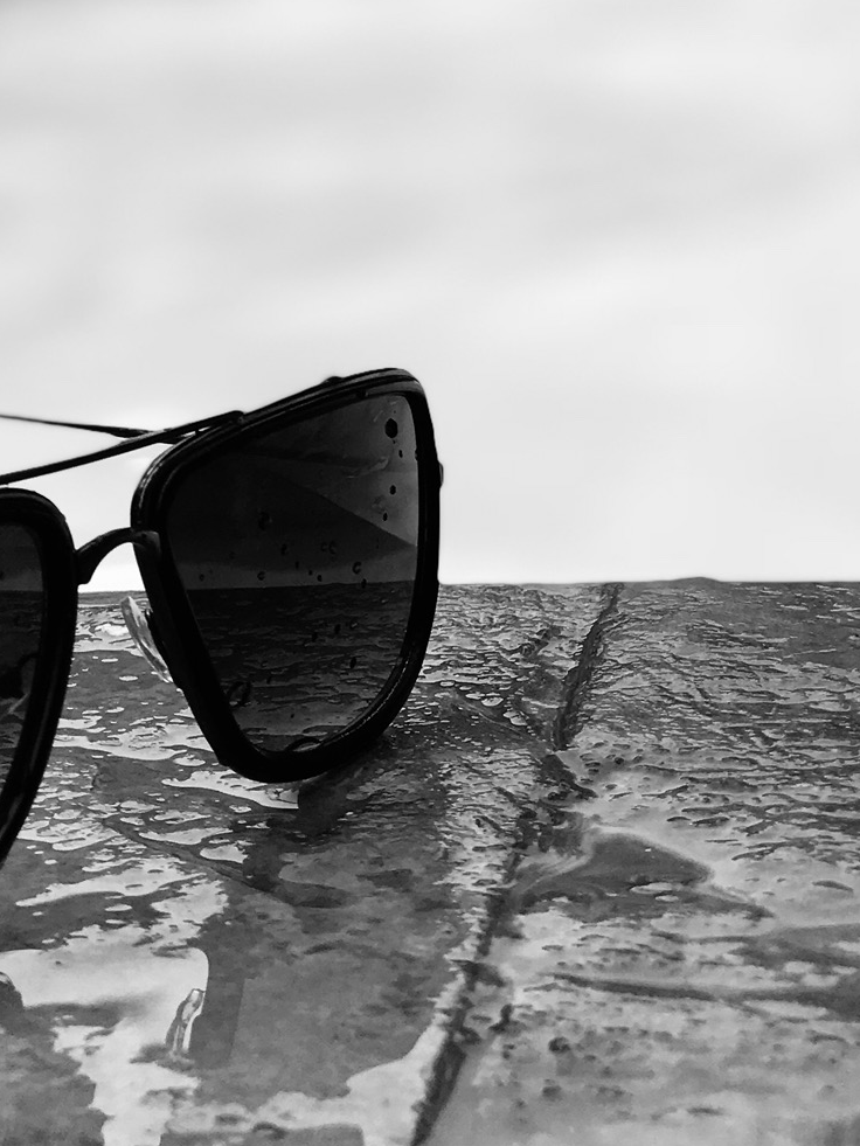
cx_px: 285
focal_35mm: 119
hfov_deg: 12.4
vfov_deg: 16.2
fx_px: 3941
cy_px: 2
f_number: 2.8
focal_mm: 6.6
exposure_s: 1/458
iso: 20
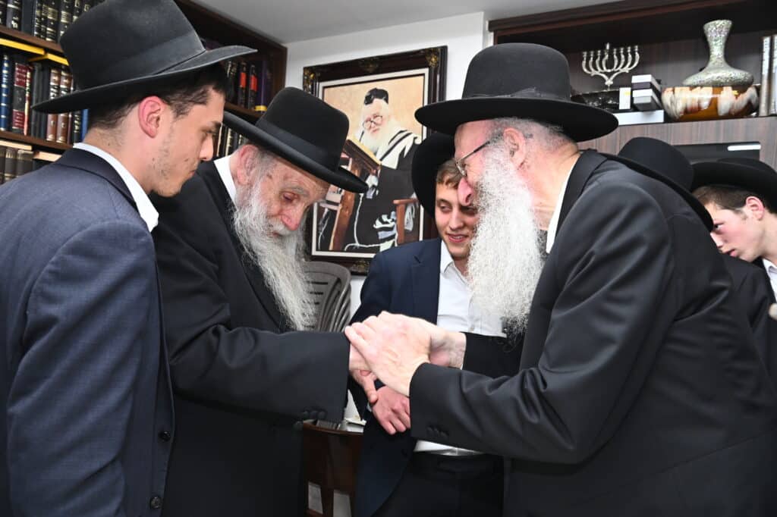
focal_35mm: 32
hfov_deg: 58.7
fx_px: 690
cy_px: 258
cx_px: 388
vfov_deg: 41.1
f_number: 5.6
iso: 1250
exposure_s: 1/100
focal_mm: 32
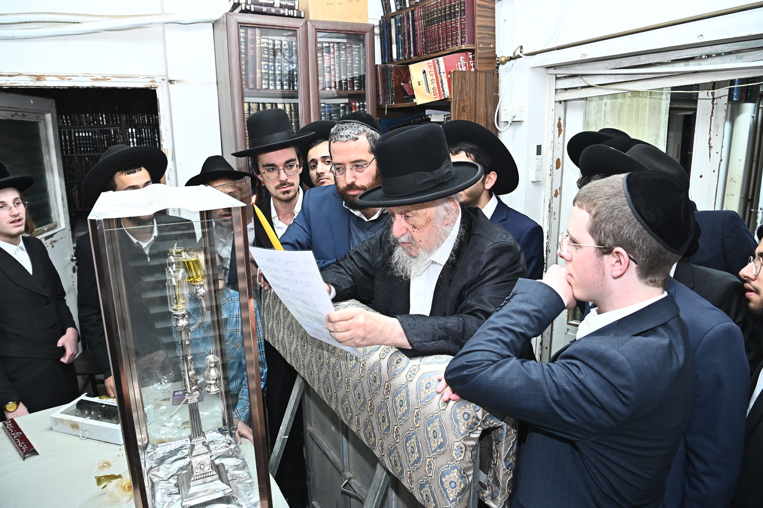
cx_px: 382
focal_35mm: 24
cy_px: 254
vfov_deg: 53.1
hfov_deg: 73.8
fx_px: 508
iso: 1250
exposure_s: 1/125
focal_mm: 24
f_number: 6.3
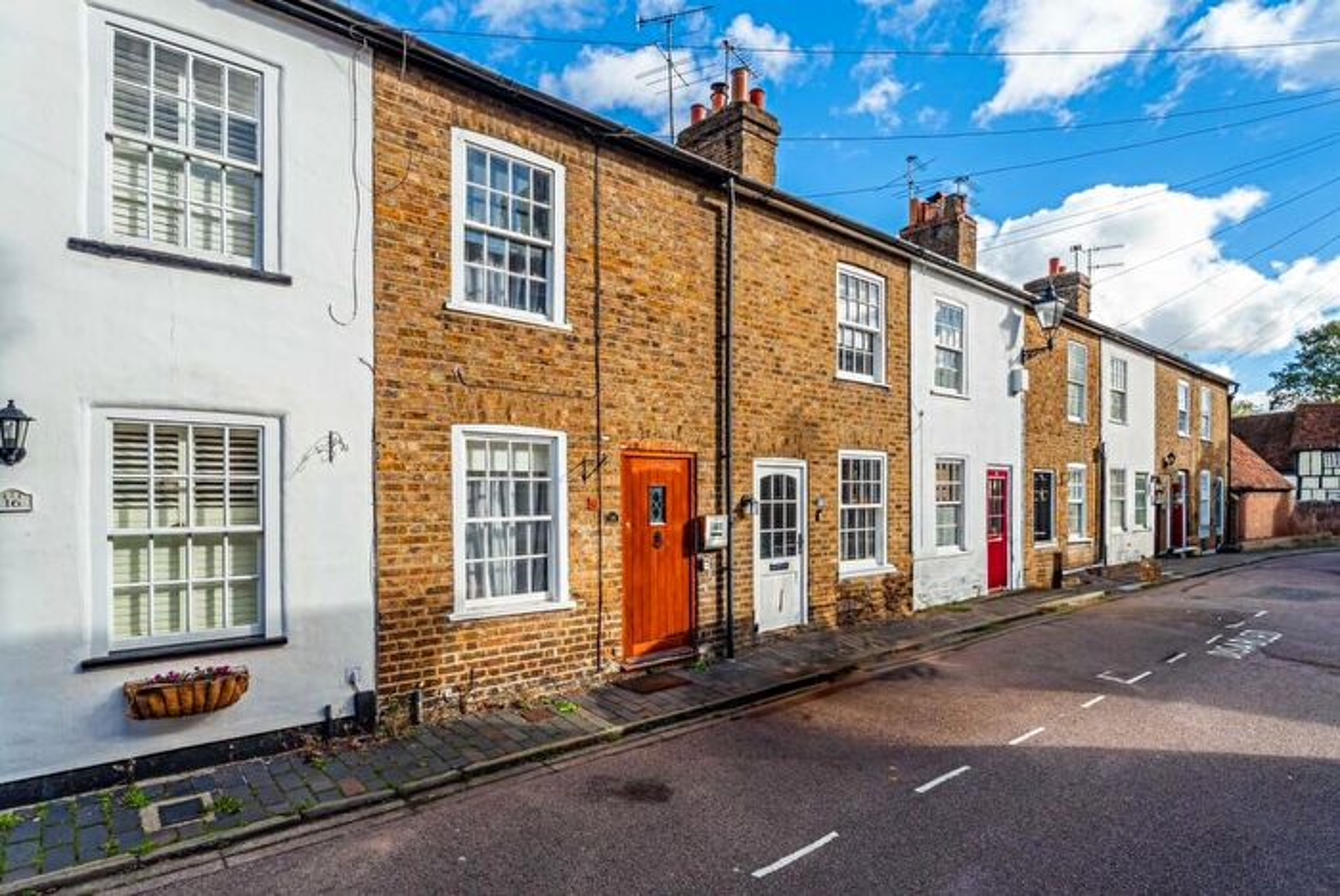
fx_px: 682
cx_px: 670
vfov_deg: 66.6
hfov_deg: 89.0
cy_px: 448
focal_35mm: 18
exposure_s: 1/320
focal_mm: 18.3
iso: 200
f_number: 8
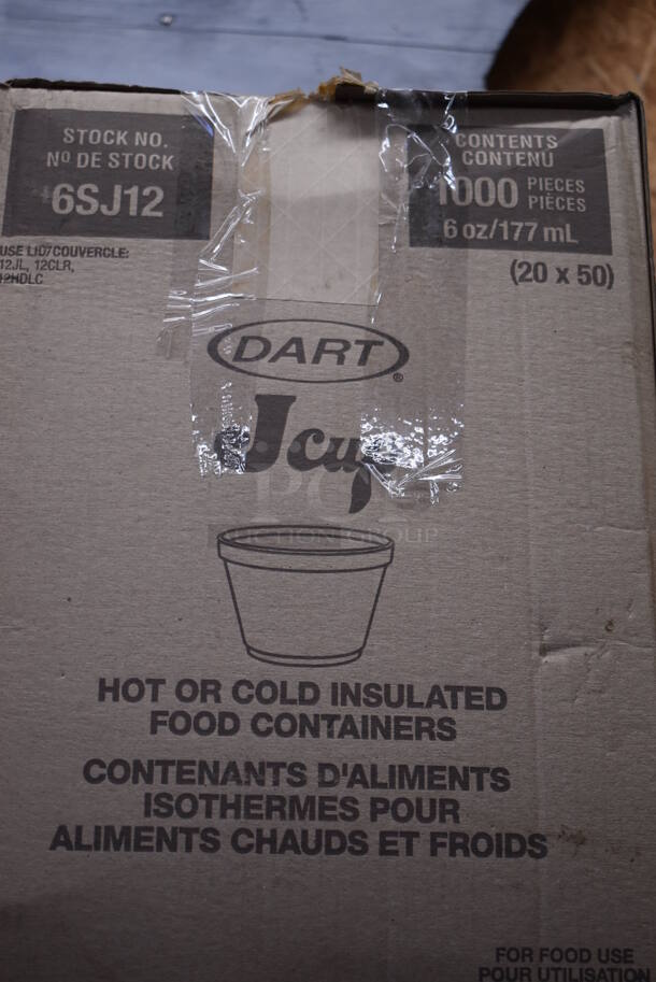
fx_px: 1556
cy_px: 491
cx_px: 328
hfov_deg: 23.8
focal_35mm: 57
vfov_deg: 35.0
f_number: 4.8
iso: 900
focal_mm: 38
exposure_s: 1/125
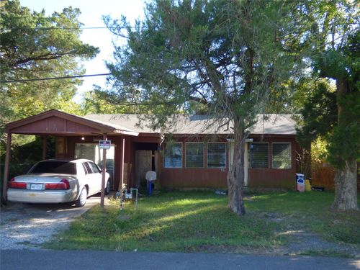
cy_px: 135
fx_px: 333
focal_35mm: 32
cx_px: 180
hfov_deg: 56.8
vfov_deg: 44.2
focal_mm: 5.78
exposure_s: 1/160
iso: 100
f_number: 3.4
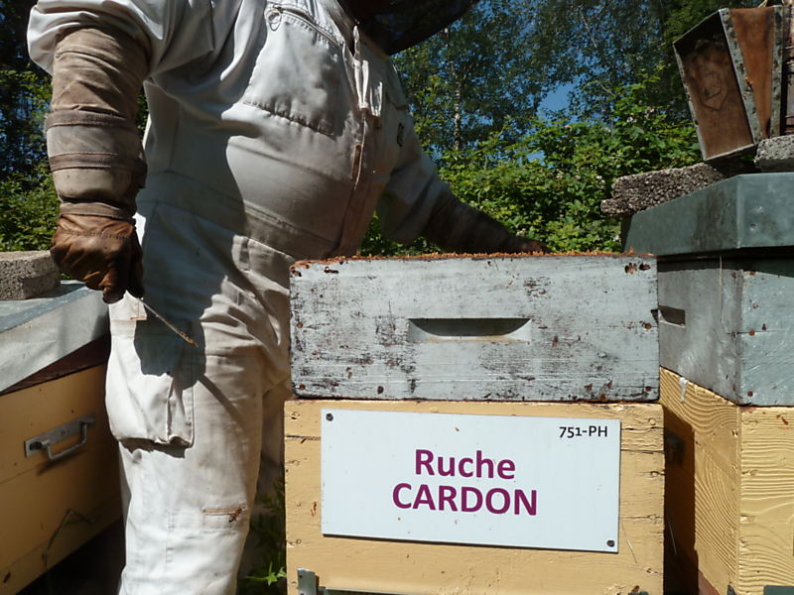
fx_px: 573
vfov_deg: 54.9
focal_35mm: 25
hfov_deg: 69.4
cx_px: 397
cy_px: 298
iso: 80
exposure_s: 1/400
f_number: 5.6
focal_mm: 4.1
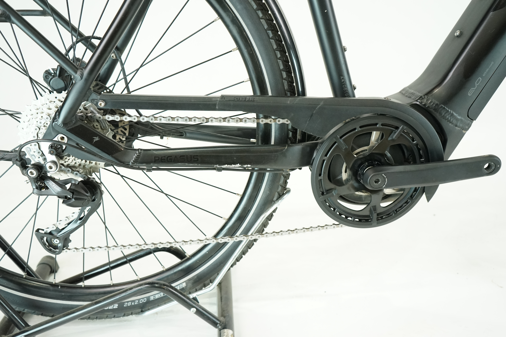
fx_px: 436
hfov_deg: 60.3
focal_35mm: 31
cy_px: 168
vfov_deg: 42.3
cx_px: 253
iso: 2500
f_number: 5
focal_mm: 31
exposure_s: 1/200
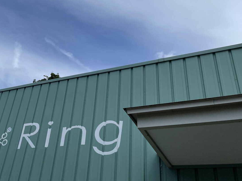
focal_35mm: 46
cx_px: 35
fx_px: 322
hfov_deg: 39.0
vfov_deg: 31.1
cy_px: 53
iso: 32
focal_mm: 4.2
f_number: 1.6
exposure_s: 1/5814
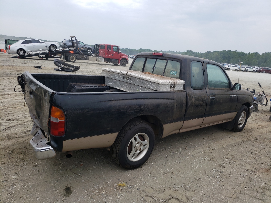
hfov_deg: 67.3
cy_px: 102
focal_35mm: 26
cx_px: 136
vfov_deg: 53.1
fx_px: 204
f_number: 1.5
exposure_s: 1/2000
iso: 50
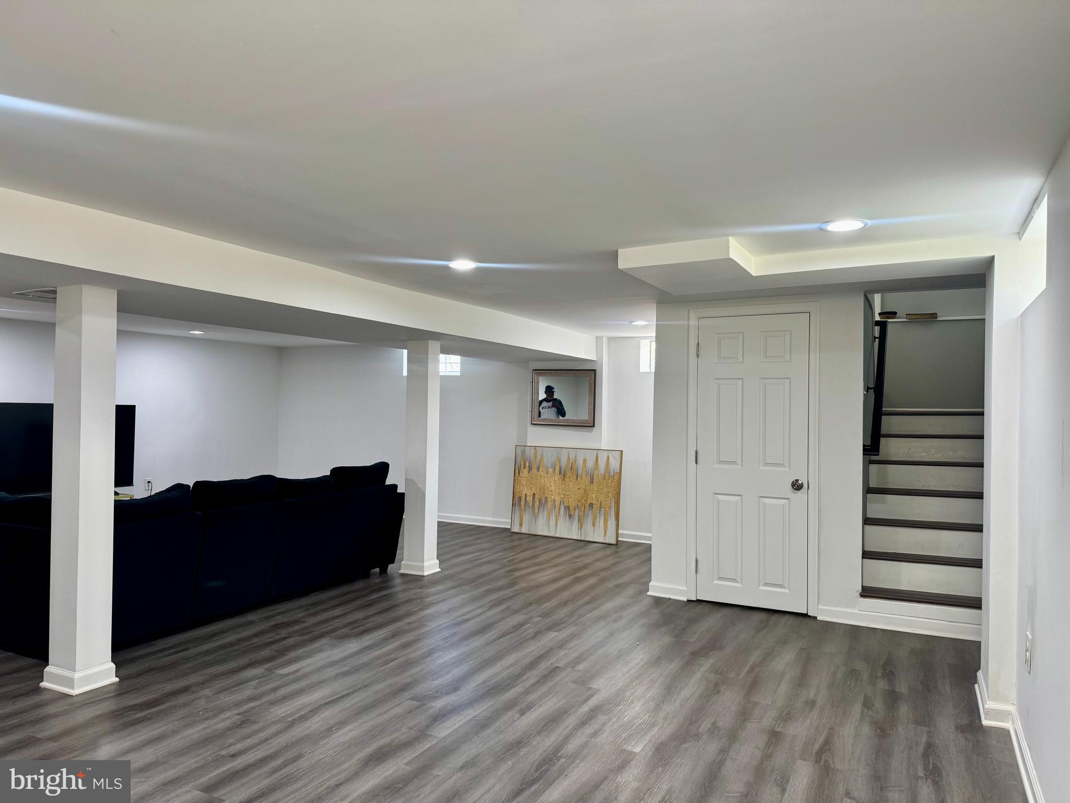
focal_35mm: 24
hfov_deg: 71.6
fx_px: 742
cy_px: 402
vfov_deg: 56.8
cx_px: 535
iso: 125
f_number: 1.78
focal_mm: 6.76
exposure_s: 1/60
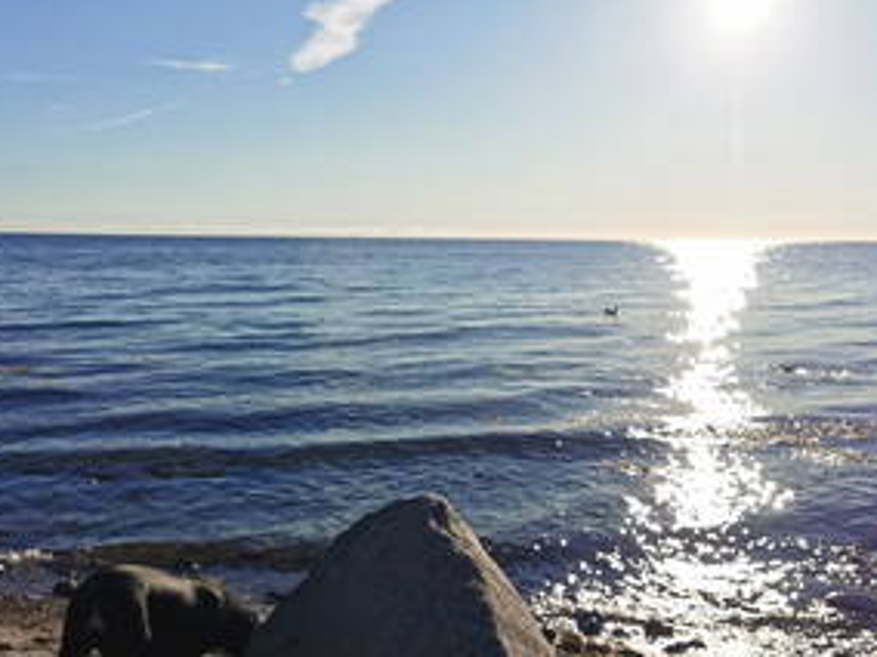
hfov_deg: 48.9
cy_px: 429
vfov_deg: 37.4
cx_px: 398
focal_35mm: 38
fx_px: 963
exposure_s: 1/16129
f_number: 1.6
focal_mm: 5.56
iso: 50
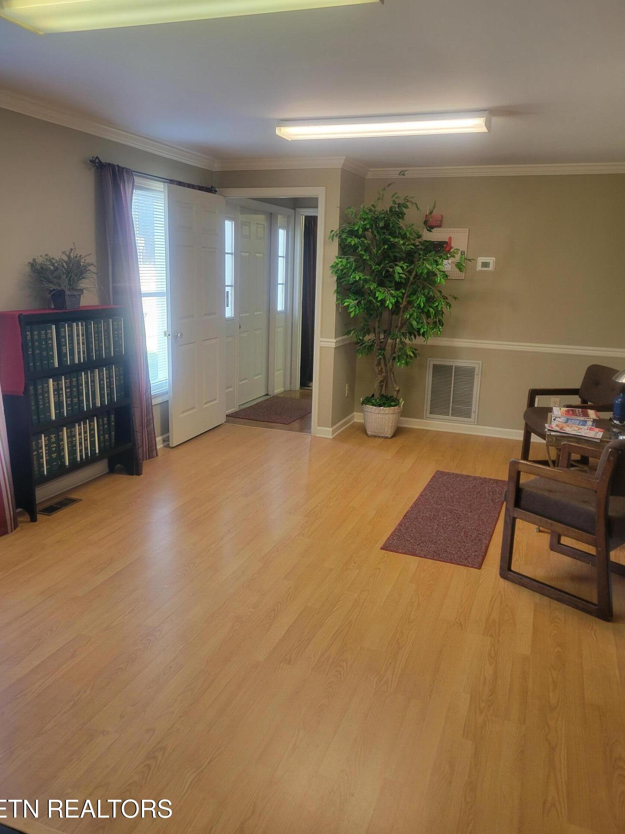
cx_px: 314
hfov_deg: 51.3
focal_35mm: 27
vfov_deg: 65.3
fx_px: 650
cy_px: 416
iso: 80
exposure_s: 1/30
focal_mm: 5.4
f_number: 1.8
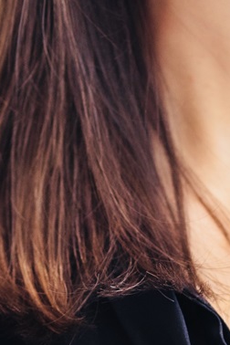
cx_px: 272
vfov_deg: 3.7
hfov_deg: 2.5
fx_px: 5290
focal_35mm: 552
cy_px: 372
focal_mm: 85
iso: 50
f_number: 1.8
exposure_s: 1/250
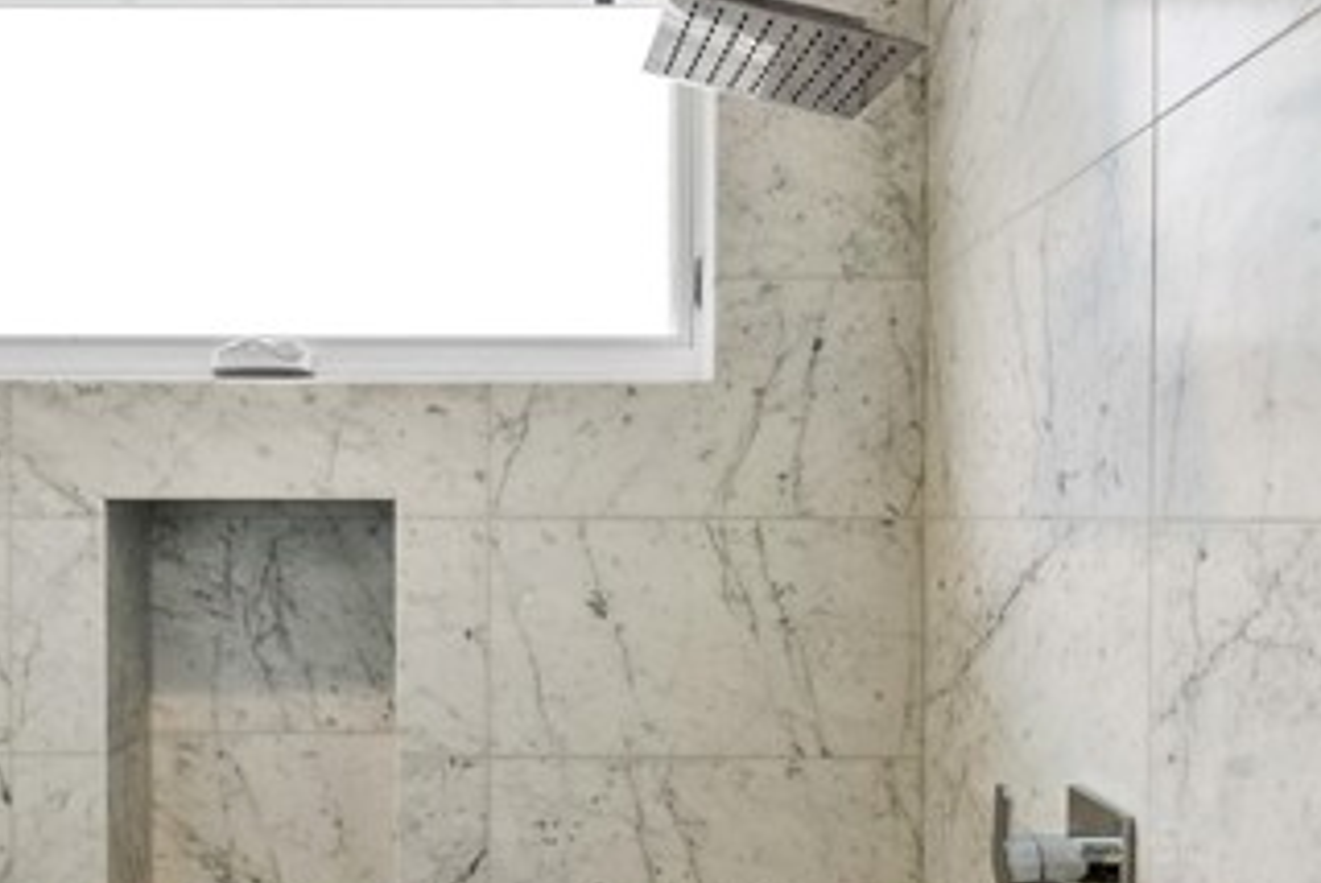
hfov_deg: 58.5
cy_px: 571
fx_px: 1175
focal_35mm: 32
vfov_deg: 40.8
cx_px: 574
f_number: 8
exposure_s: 1/13
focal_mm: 16
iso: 125
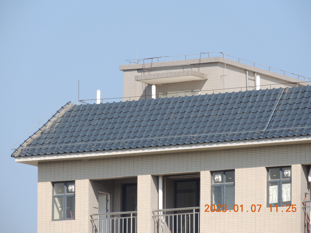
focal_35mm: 435
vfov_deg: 3.4
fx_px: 3908
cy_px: 116
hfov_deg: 4.6
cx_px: 156
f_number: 4.9
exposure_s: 1/800
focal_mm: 77.5
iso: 160
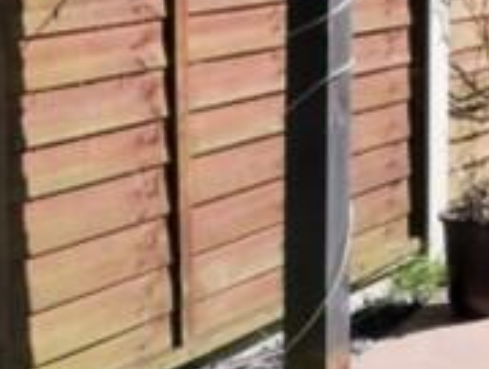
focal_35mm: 80
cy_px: -127
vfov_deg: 17.2
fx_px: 1132
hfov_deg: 18.1
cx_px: 932
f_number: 8
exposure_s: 1/400
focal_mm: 7
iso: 200
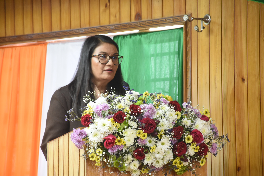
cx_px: 132
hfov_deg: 9.8
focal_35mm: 210
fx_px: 1540
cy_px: 88
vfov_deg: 6.5
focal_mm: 140
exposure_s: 1/40
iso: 1250
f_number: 5.6
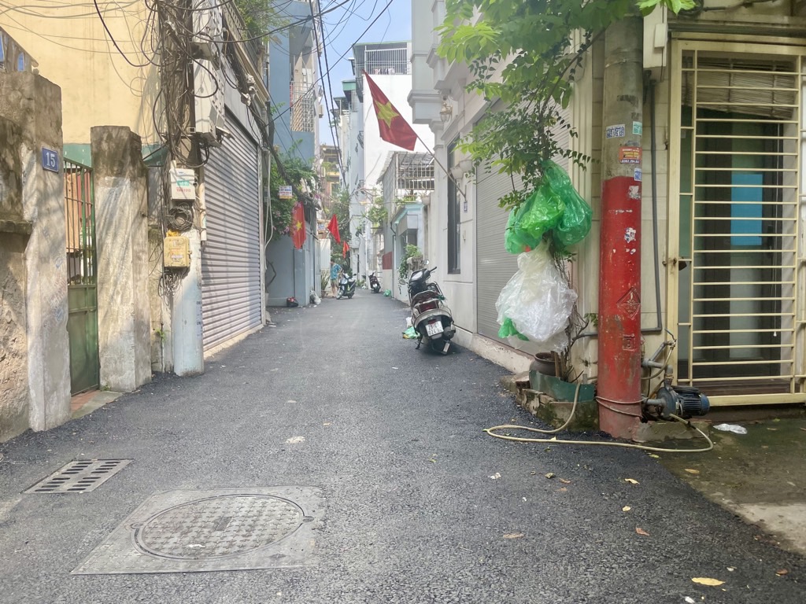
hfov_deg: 67.3
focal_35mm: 26
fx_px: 605
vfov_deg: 53.1
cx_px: 403
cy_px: 302
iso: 32
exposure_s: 1/450
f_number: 1.6
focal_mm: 4.2
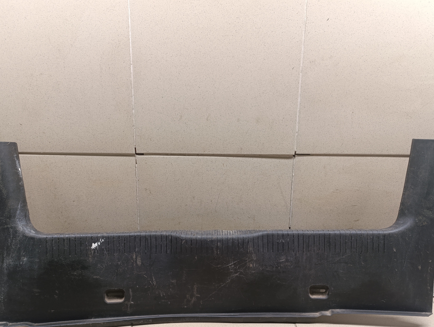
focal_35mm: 26
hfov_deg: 67.2
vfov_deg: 53.1
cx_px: 214
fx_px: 326
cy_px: 179
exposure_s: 1/100
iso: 500
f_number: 1.6
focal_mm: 6.14
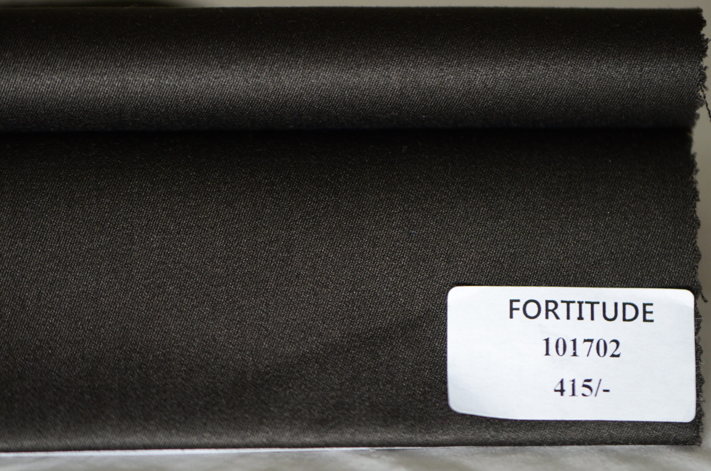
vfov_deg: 10.1
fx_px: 2661
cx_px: 356
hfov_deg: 15.2
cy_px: 236
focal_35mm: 135
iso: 800
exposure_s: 1/125
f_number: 3.5
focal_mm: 90
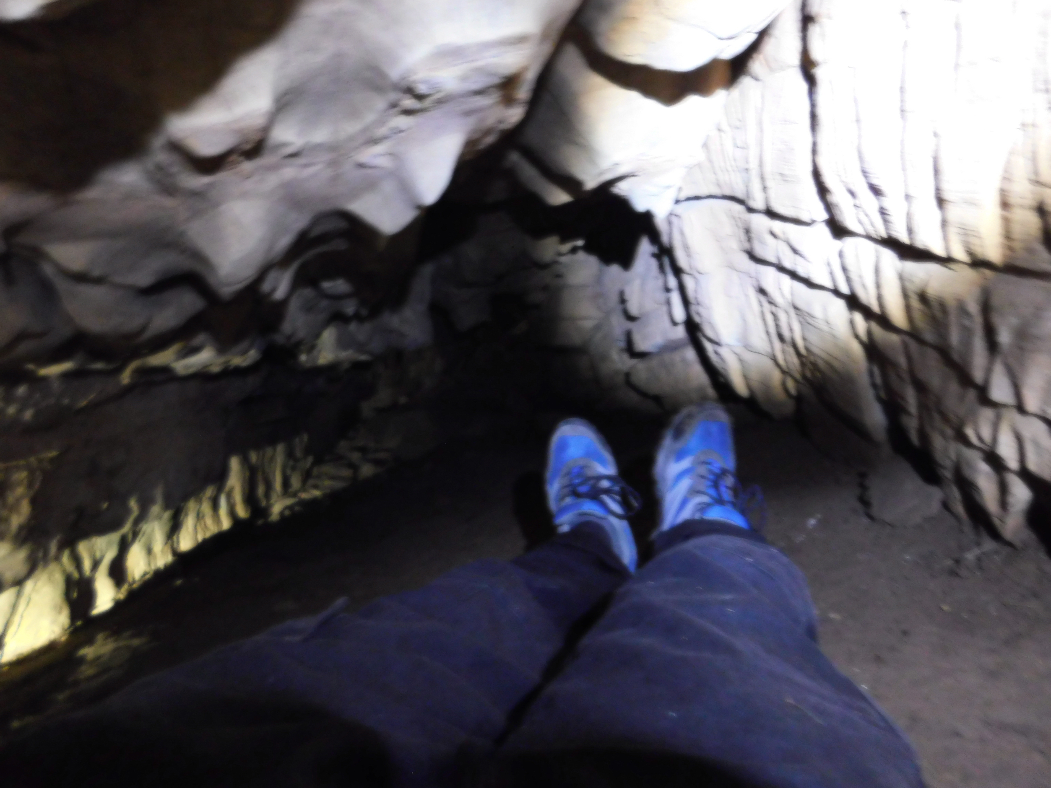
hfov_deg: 73.9
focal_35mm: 23
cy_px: 394
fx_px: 698
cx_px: 526
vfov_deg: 58.9
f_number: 3
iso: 800
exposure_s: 1/1.3
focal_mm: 4
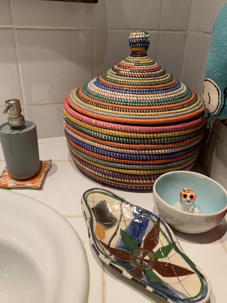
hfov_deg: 51.4
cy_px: 147
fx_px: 236
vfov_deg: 65.3
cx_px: 113
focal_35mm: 27
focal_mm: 4.25
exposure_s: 1/50
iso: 100
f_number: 1.8
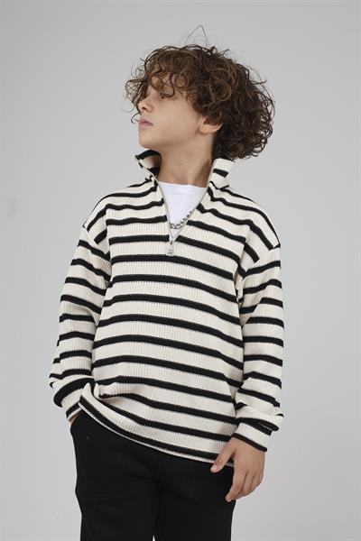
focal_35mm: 112
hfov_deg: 12.2
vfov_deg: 18.3
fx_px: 1685
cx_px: 180
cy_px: 270
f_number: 5
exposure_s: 1/160
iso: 64
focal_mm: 75
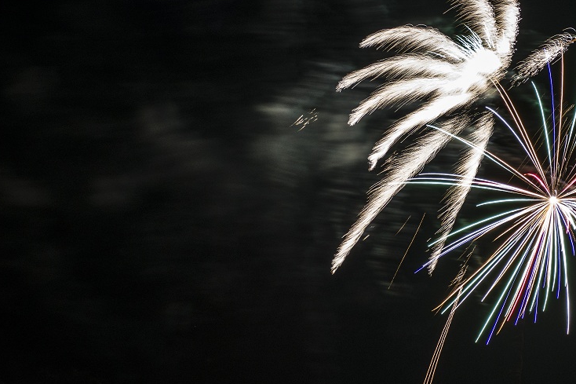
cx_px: 404
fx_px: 2943
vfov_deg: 7.5
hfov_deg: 11.2
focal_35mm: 184
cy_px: 265
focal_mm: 60
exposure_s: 2
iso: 200
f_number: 7.1
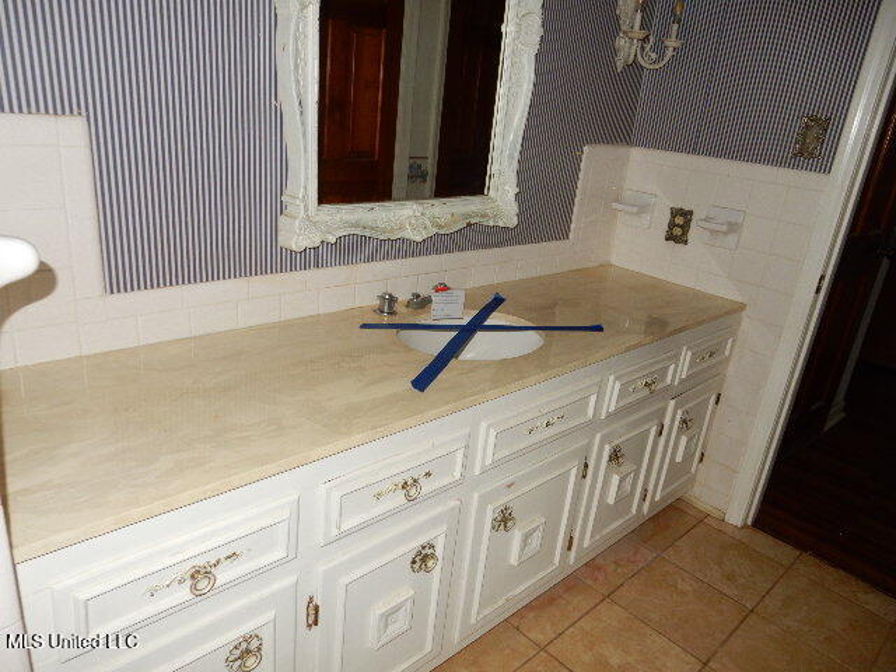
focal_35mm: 25
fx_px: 647
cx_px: 448
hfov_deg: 69.4
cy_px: 336
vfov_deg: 54.9
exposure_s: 1/30
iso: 200
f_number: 3.7
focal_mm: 4.5
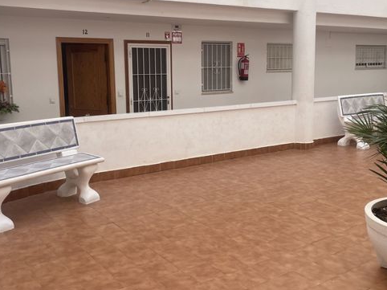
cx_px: 184
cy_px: 119
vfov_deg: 37.6
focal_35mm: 38
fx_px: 425
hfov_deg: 49.0
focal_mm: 4.2
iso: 32
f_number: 1.6
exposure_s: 1/686
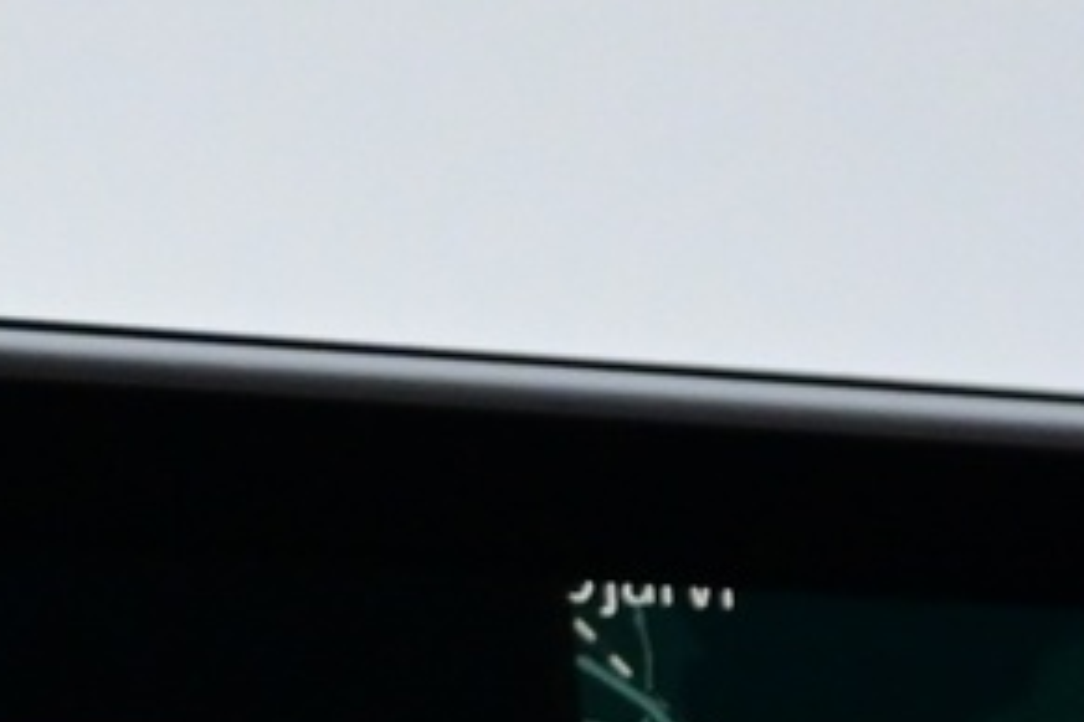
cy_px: 1351
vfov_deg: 5.9
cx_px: 104
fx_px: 6907
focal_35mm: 229
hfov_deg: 8.9
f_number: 6.3
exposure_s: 1/60
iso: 2000
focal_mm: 27.5
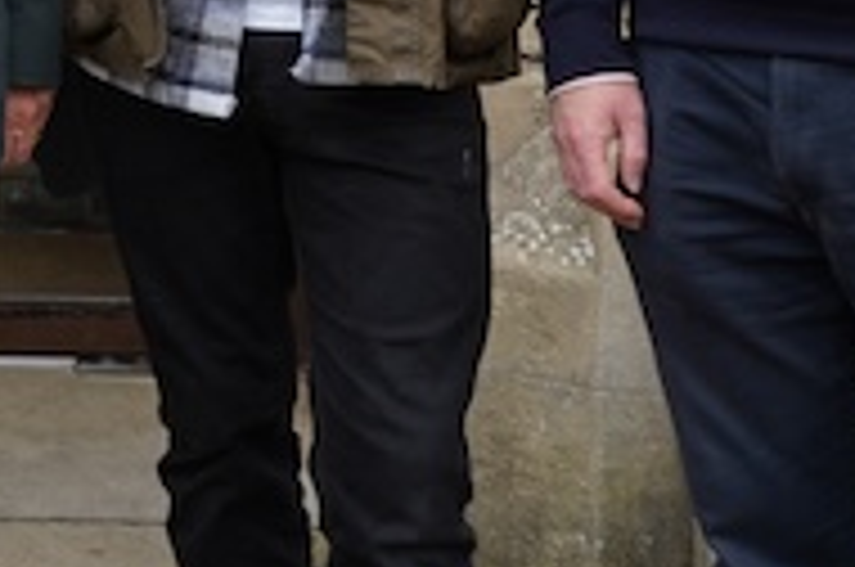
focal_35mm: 118
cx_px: -230
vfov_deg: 10.9
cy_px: -403
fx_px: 2798
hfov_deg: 16.5
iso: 125
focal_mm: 28
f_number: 5.6
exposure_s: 1/100
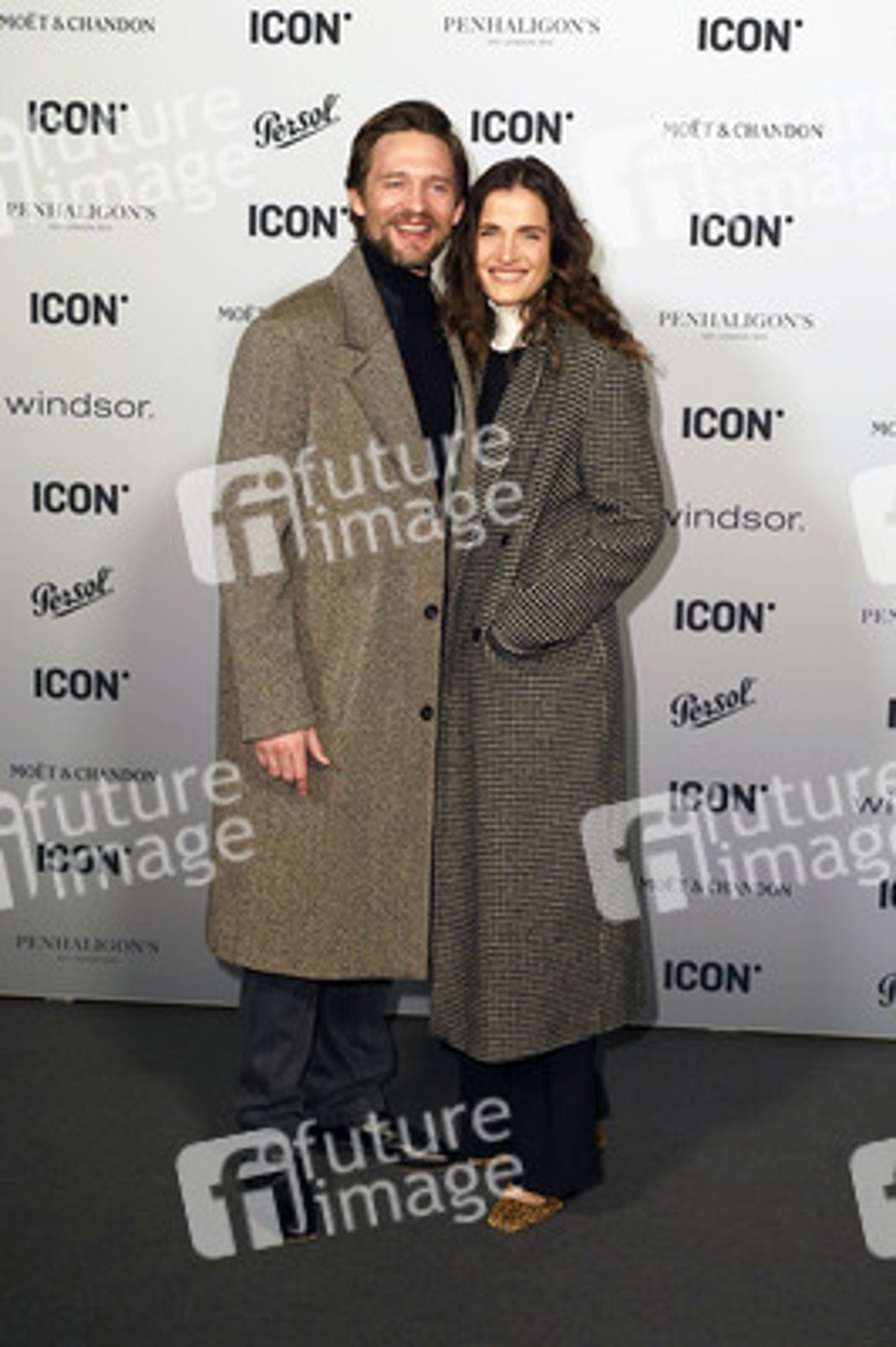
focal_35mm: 42
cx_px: 448
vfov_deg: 46.4
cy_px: 674
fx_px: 1571
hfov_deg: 31.8
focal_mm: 42
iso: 1600
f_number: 5.6
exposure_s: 1/160
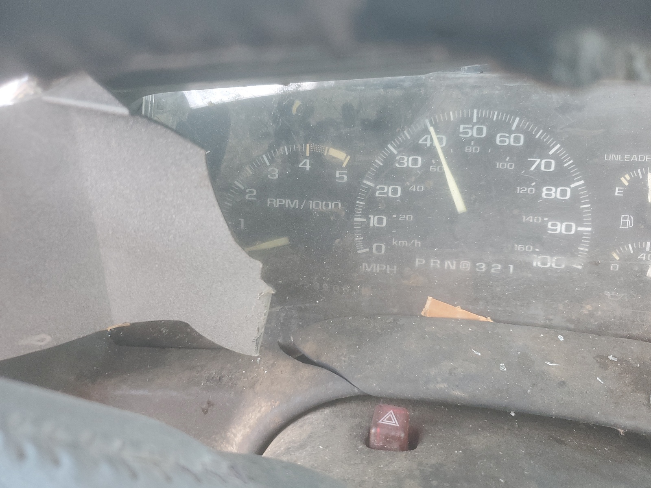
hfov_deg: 67.3
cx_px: 326
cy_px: 244
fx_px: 489
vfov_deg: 53.1
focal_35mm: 26
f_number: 1.5
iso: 95
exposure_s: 1/60.2
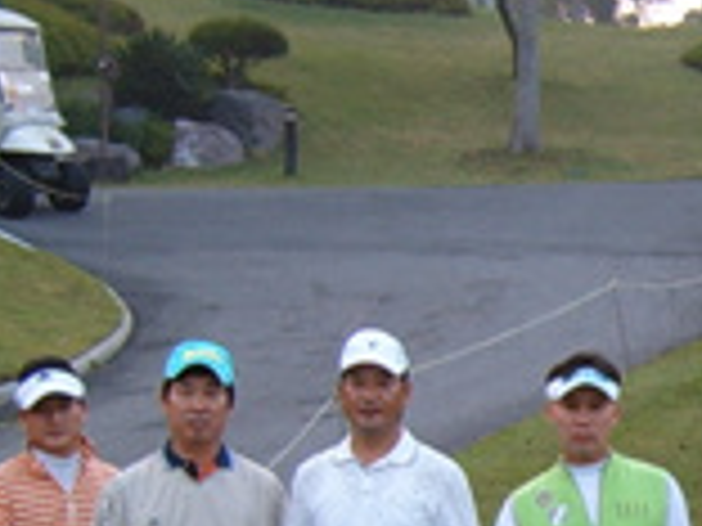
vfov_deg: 9.6
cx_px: 1026
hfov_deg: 12.4
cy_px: 688
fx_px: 3083
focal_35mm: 152
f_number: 2.9
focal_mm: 6.2
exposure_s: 1/30
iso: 63
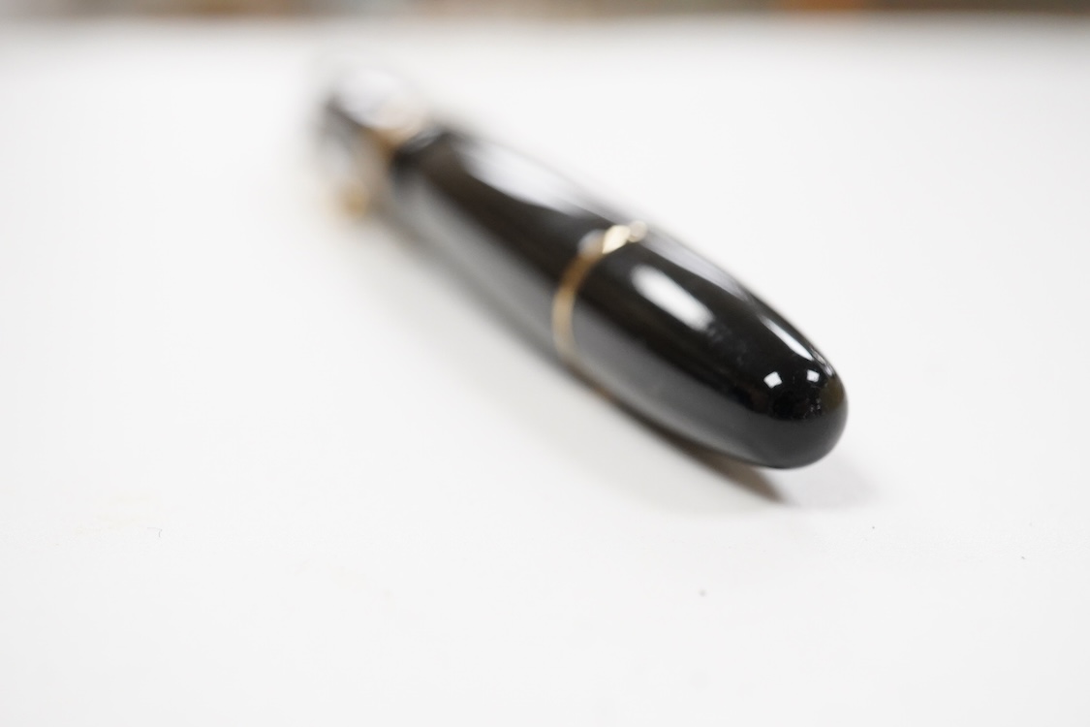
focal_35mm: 45
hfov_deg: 43.6
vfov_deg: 29.9
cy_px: 364
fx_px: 1362
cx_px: 545
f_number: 9
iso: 2500
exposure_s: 1/200
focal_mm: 30
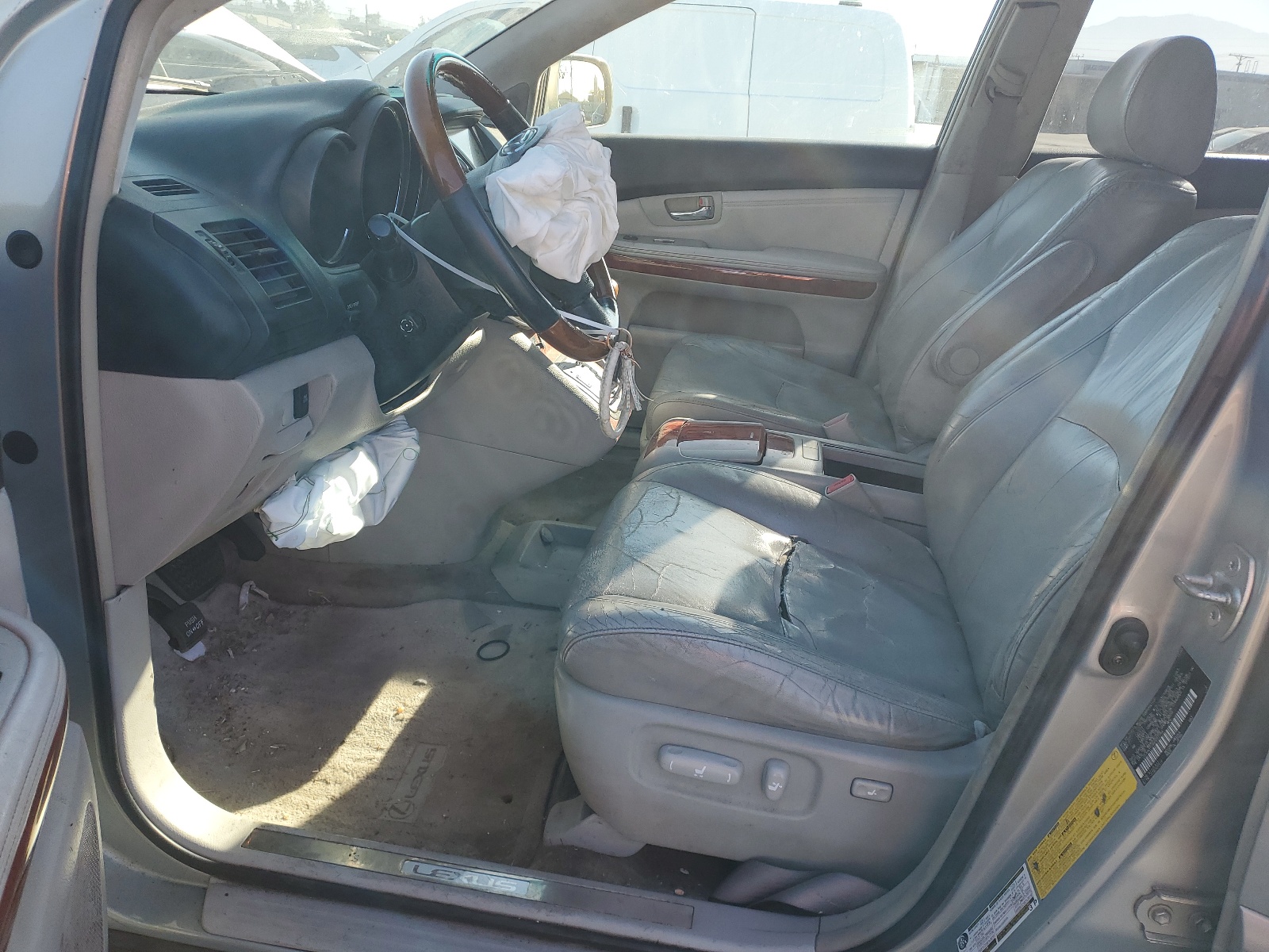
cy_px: 476
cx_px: 634
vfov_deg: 53.1
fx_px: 953
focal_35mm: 26
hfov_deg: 67.3
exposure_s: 1/625
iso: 50
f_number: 1.5
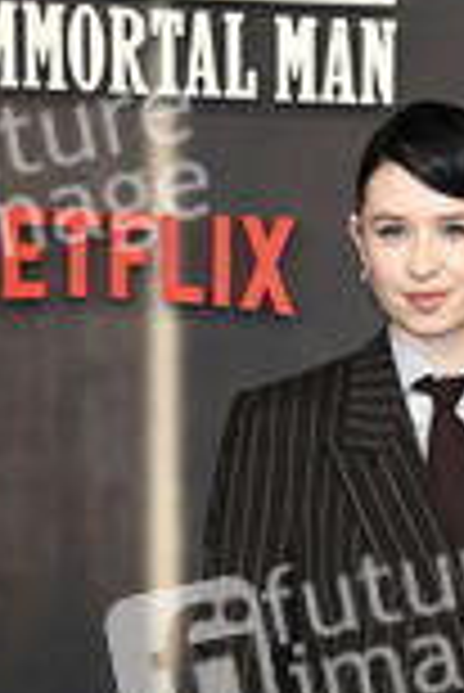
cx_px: 469
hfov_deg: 6.8
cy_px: 868
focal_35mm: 202
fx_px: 3896
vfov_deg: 10.0
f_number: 5.6
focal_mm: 78
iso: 500
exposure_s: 1/250
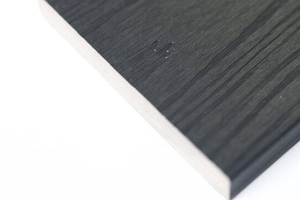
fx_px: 783
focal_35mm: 94
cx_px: 230
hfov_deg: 21.5
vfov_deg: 14.5
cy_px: 37
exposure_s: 1/250
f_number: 1.8
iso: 500
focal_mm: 50
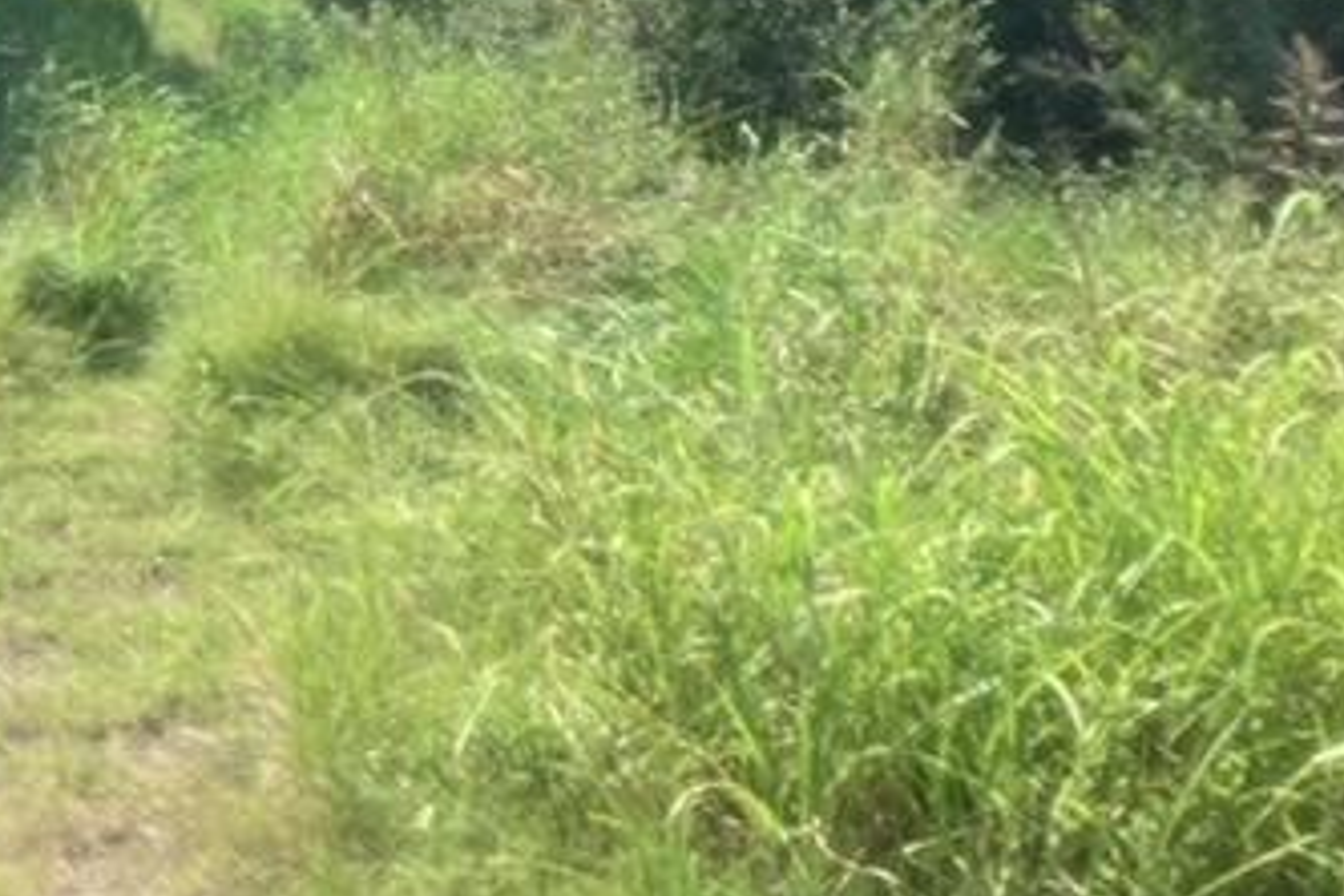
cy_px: -57
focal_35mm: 62
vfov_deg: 21.0
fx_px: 2314
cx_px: 266
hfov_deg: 31.5
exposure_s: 1/806
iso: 25
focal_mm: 3.3
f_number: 2.4
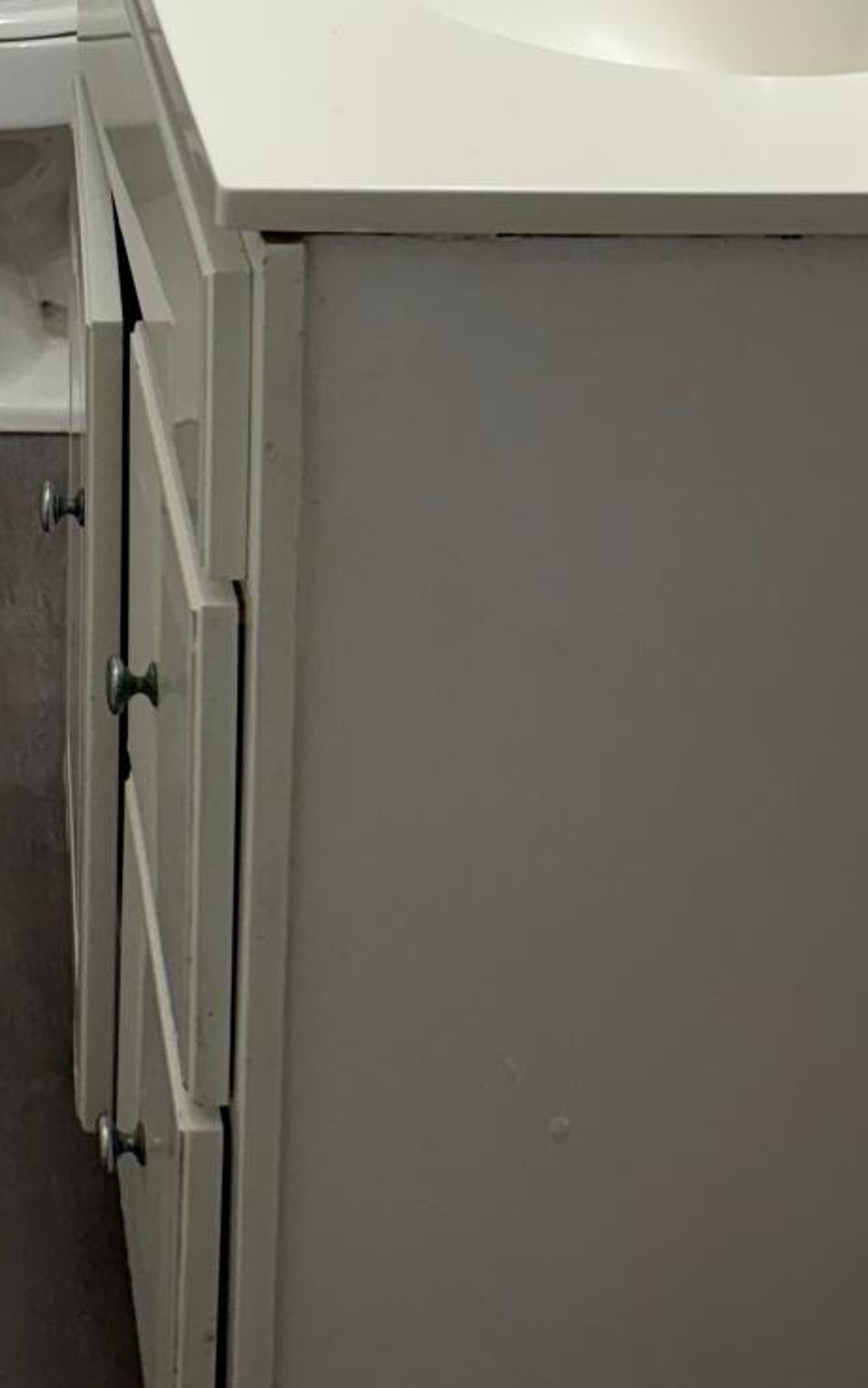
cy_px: -322
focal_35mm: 69
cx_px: -126
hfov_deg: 18.1
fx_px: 2610
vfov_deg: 26.2
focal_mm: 6.76
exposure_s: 1/120
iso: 125
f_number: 1.78
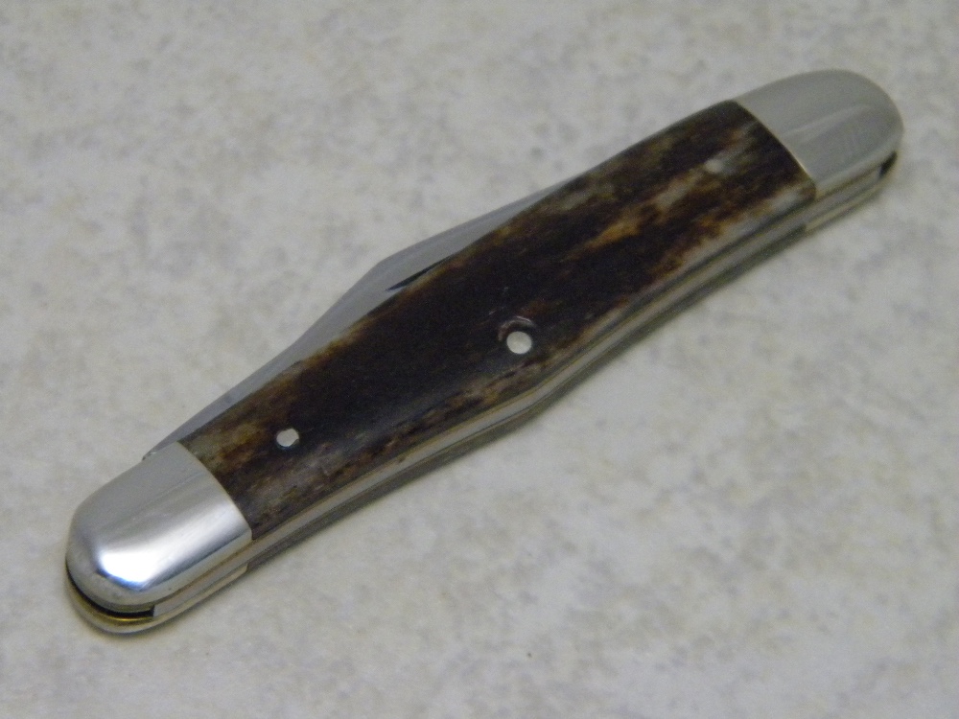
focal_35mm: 148
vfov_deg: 10.0
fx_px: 4100
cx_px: 480
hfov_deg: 13.3
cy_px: 360
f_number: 5
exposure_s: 1/47
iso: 800
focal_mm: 26.8
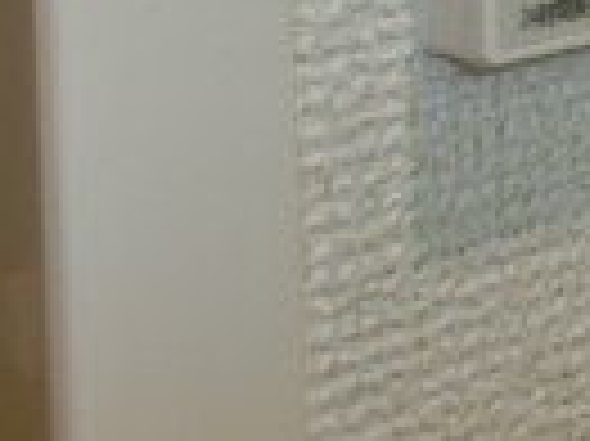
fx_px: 1992
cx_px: 892
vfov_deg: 11.2
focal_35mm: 117
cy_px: -490
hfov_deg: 15.5
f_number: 3
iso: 100
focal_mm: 4.24
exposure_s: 1/60
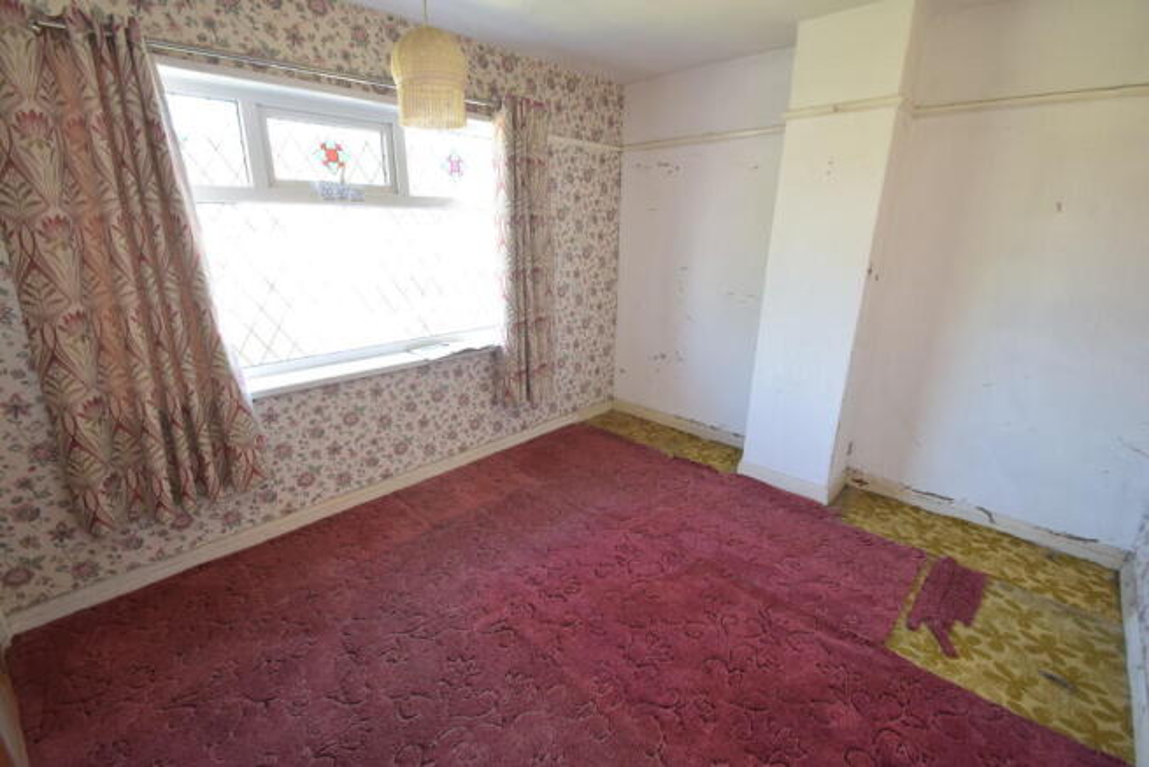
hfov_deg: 100.4
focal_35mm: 15
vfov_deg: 77.4
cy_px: 384
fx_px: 479
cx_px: 574
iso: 800
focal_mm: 10
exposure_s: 1/60
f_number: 5.6
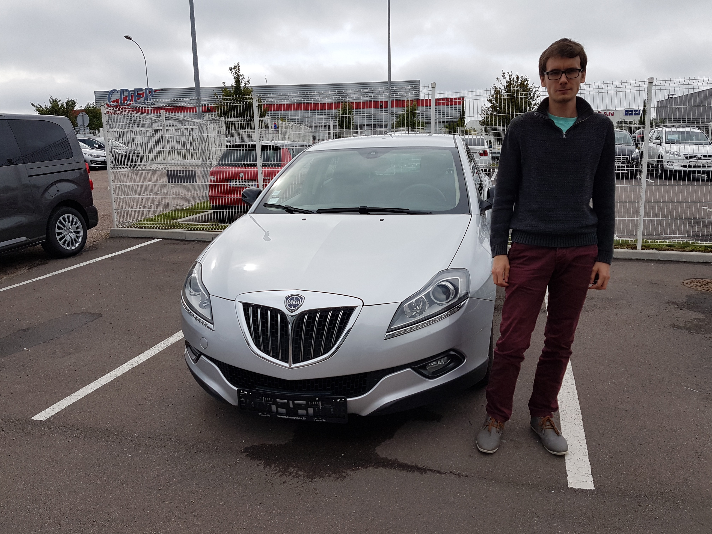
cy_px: 267
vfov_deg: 53.1
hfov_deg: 67.3
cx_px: 356
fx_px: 535
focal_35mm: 26
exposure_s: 1/2036
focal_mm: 4.2
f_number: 1.7
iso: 40
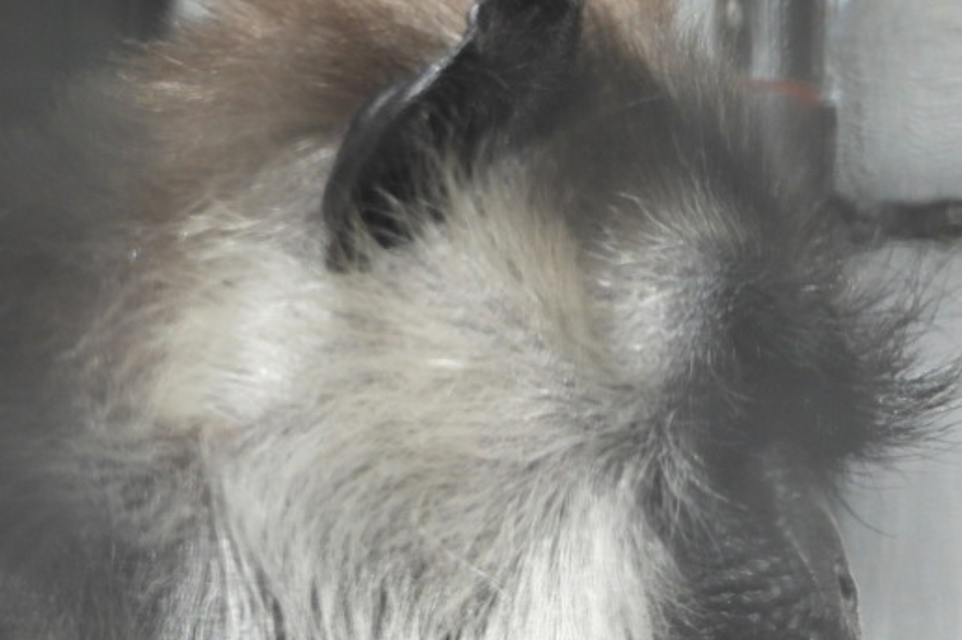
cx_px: 666
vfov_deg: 0.9
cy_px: 538
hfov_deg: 1.4
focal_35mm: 1498
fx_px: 40003
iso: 250
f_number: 5.6
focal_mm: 167
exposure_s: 1/500
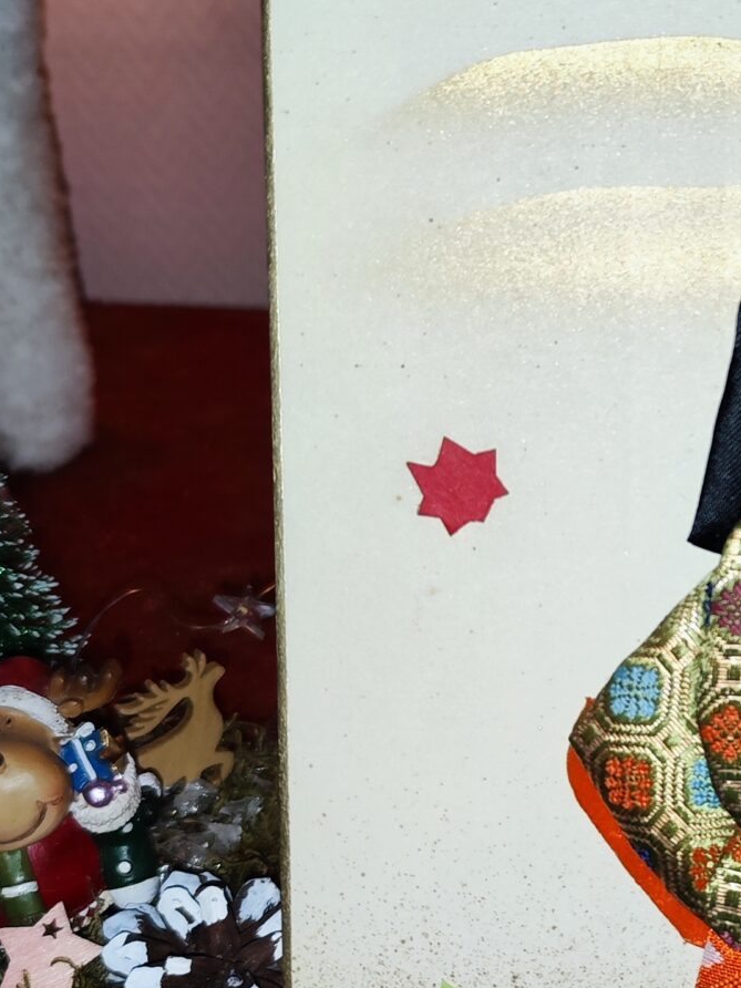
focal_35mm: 66
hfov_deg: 21.4
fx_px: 1884
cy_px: 494
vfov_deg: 29.4
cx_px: 755
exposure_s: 1/100
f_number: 1.69
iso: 639
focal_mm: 7.01
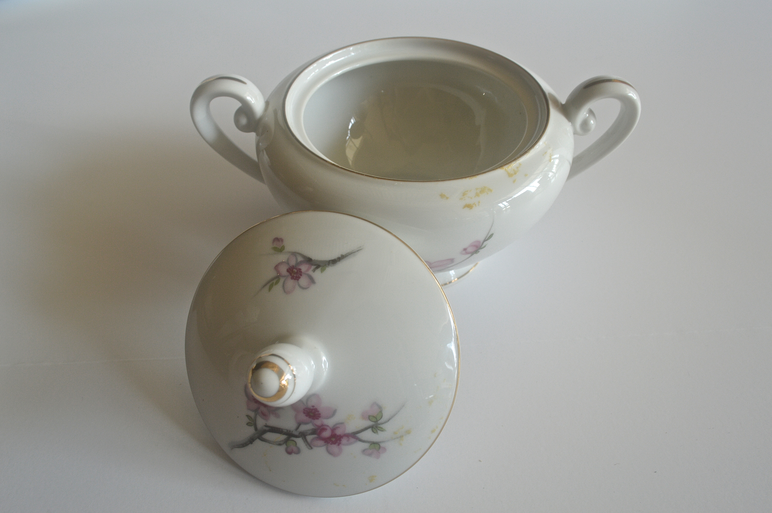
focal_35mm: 27
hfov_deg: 67.4
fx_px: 578
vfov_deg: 47.8
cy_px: 256
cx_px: 386
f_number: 8
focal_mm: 18
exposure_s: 1/30
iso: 100
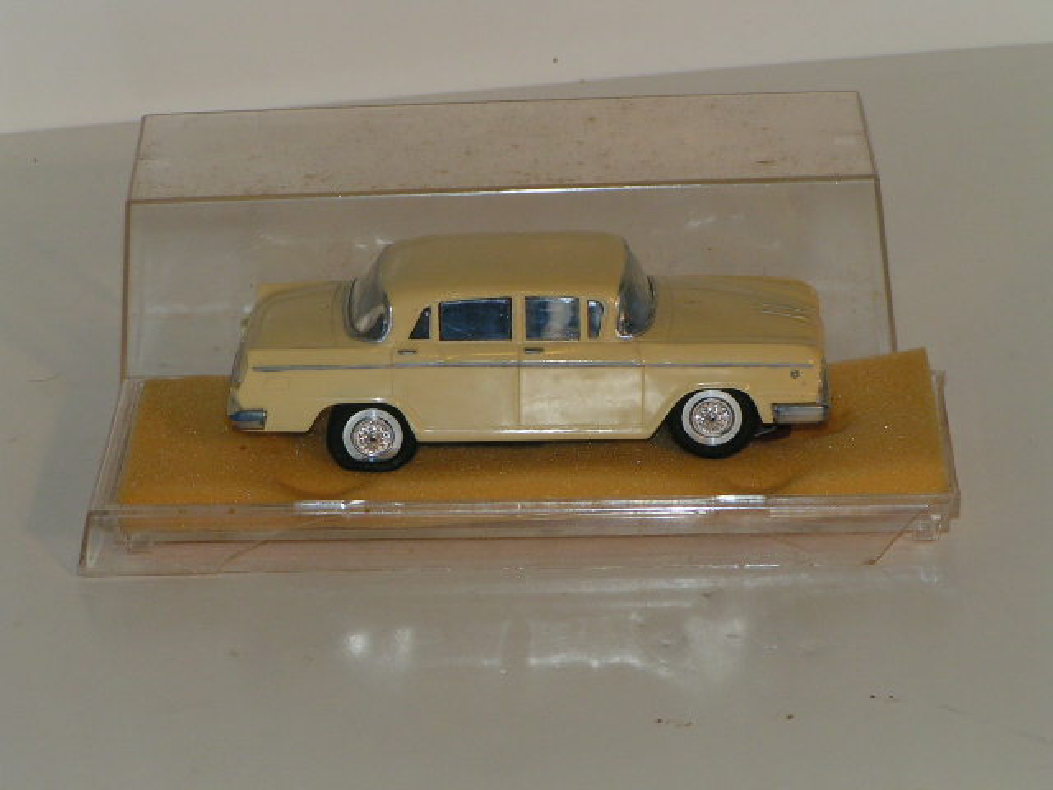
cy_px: 395
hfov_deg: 11.5
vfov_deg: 8.6
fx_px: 5232
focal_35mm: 172
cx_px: 526
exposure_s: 1/200
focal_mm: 26.3
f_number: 5.6
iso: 100
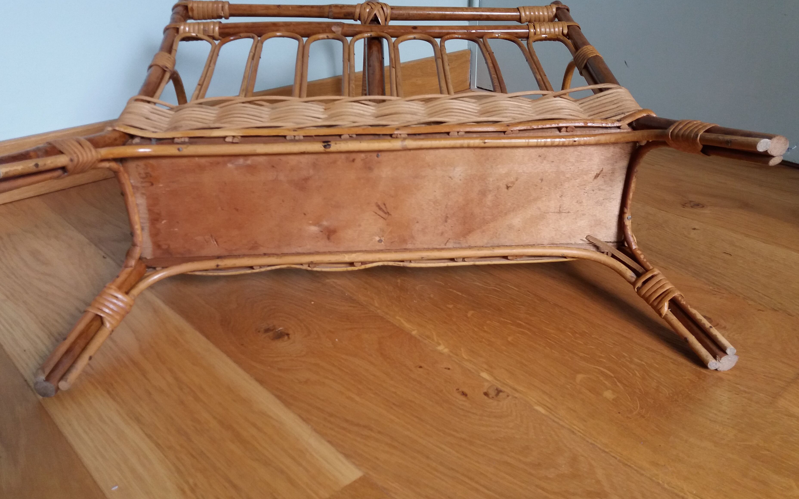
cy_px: 196
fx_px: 719
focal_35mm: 33
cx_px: 386
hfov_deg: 58.1
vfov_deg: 38.1
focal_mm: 3.7
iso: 100
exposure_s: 1/33
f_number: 1.9
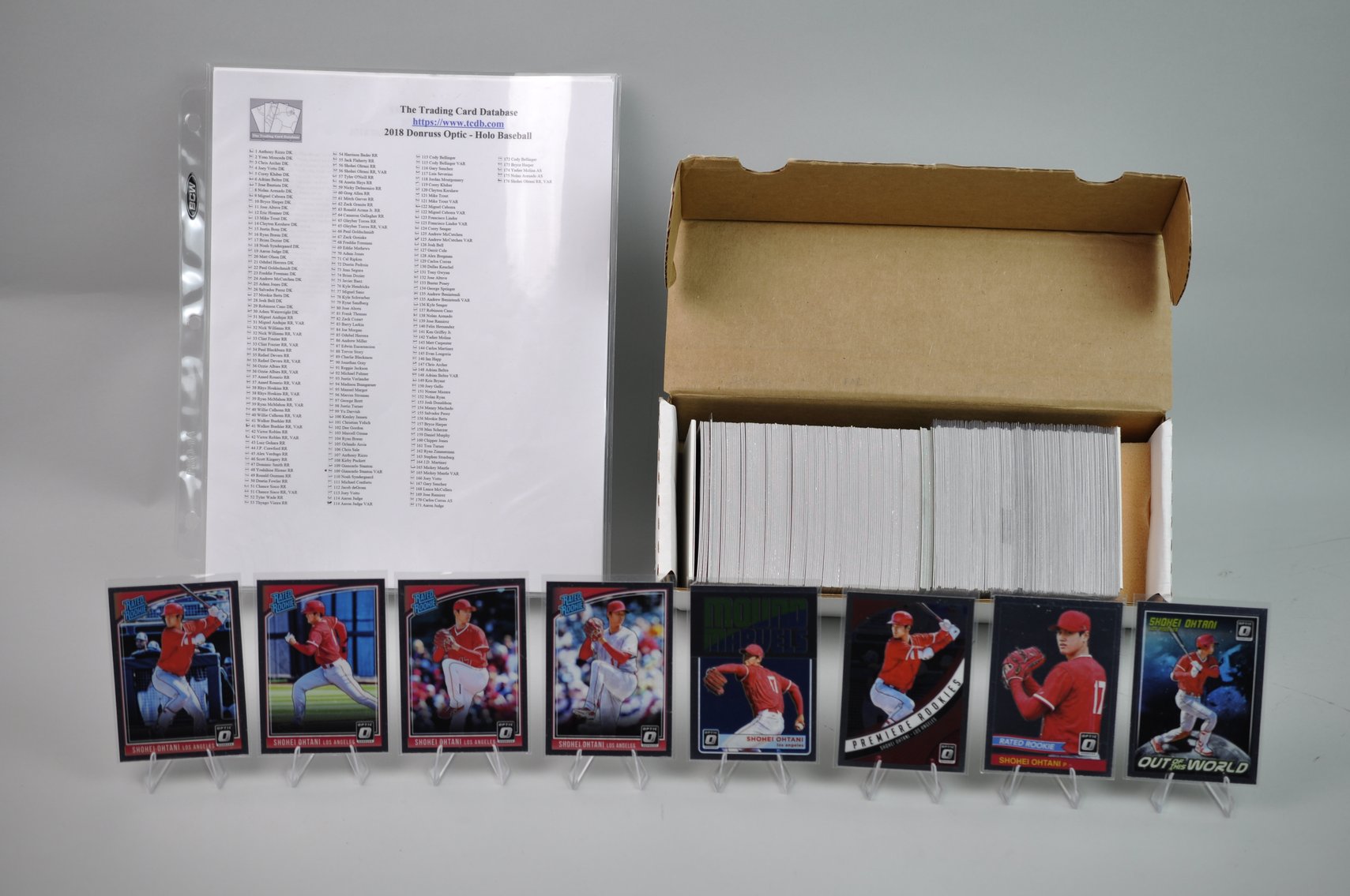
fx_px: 2247
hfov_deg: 33.4
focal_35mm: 60
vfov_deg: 22.6
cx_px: 675
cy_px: 448
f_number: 3.5
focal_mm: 40
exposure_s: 1/60
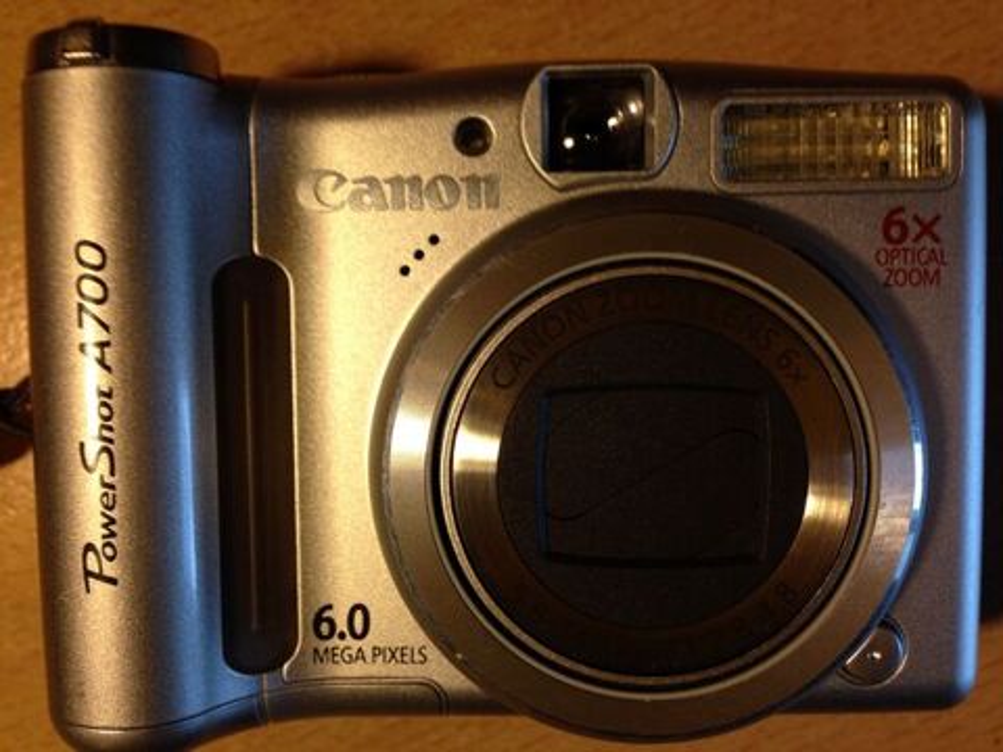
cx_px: 502
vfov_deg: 42.9
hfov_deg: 55.4
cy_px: 376
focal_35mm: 33
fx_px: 956
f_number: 2.4
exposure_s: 1/20
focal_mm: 4.12
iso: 64
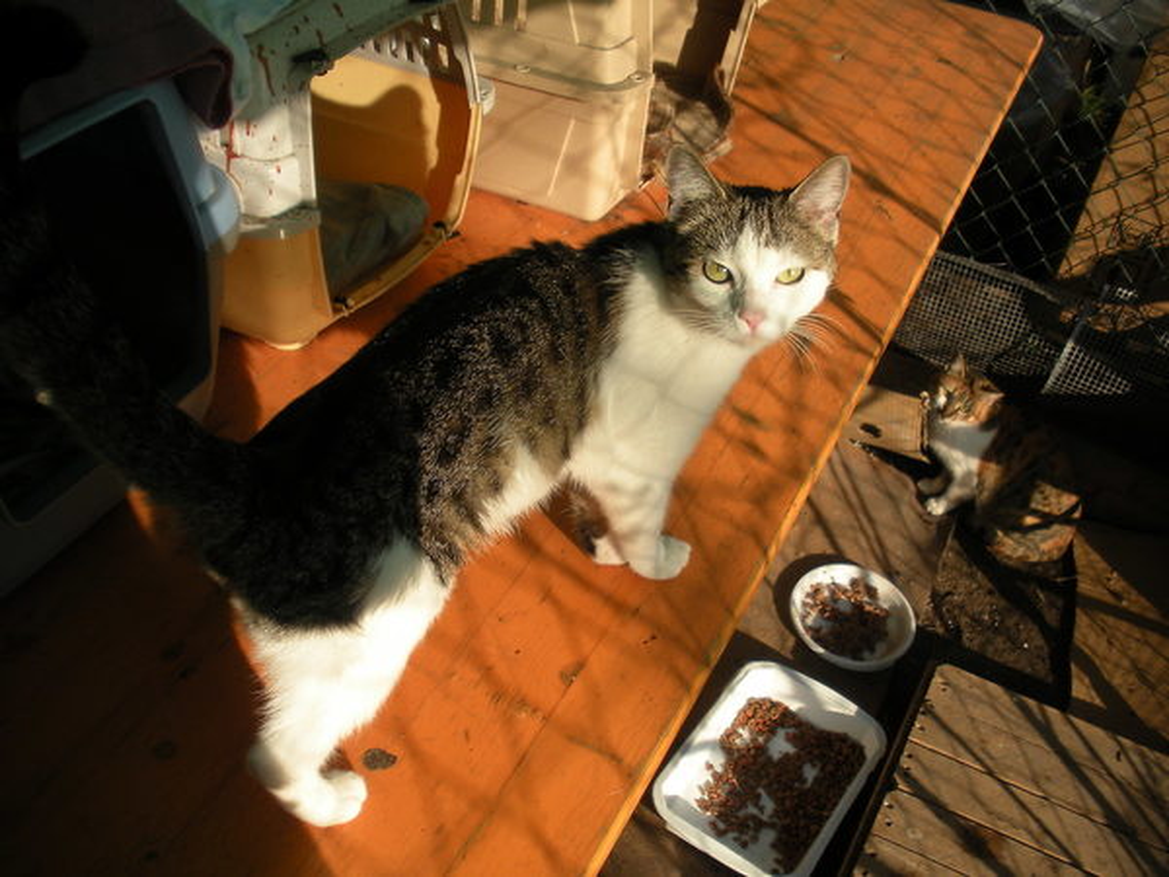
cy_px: 438
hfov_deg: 52.6
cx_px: 584
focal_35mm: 35
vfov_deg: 40.7
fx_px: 1182
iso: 64
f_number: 3.5
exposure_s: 1/423
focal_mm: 6.3
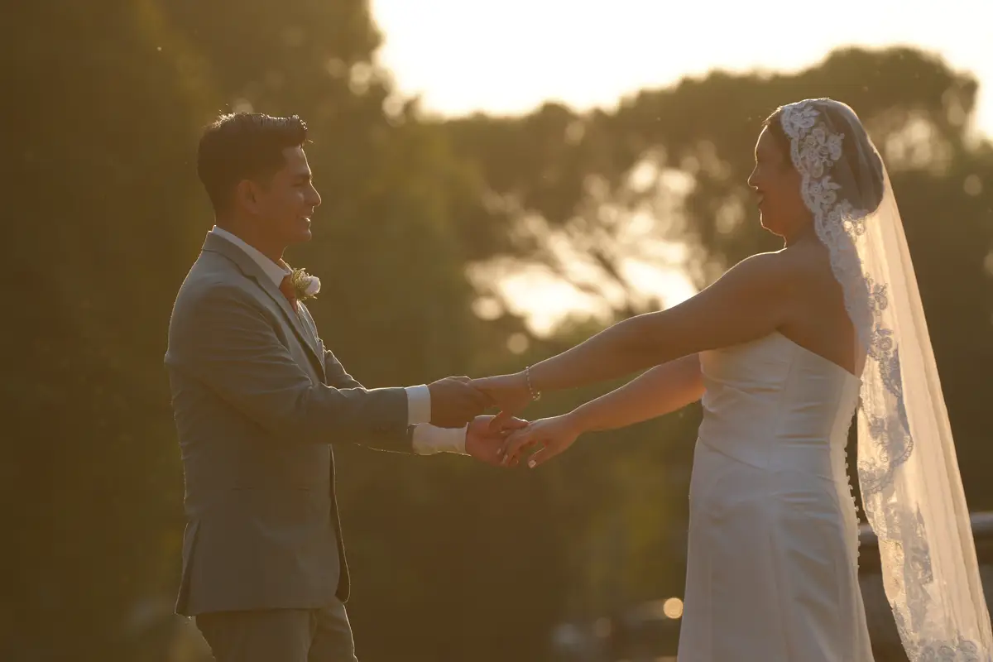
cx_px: 496
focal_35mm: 270
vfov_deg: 5.1
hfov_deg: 7.6
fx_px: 7447
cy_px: 331
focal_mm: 180
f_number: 4
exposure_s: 1/500
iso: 100
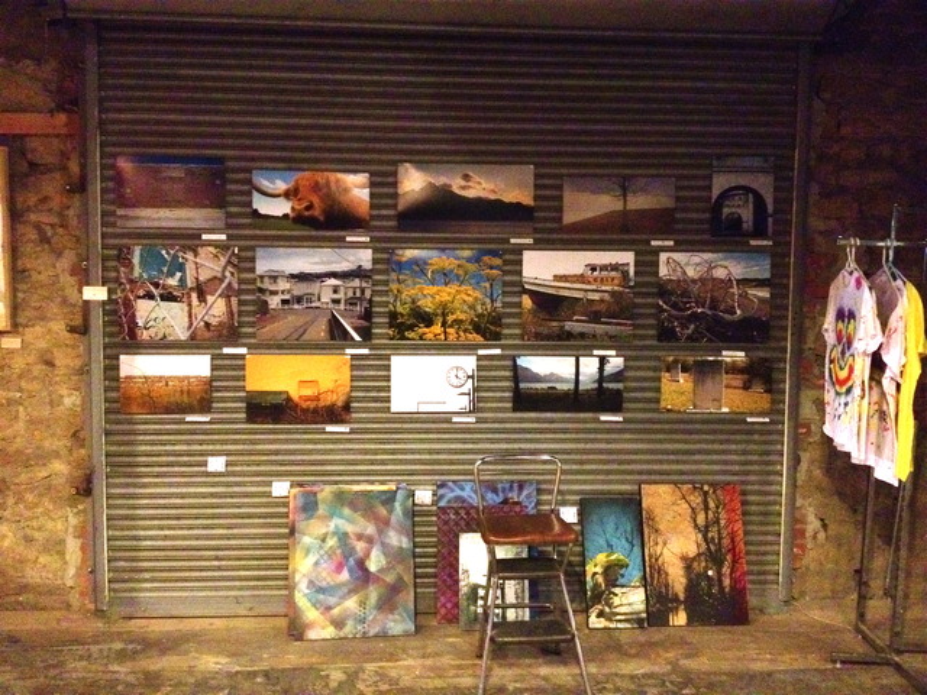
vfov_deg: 40.7
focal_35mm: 35
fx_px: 937
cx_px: 464
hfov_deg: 52.6
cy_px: 348
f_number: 2.4
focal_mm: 4.28
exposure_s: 1/15
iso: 800
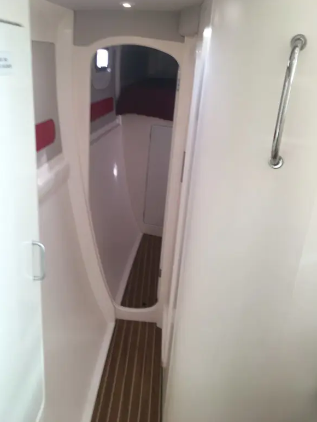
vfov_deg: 59.9
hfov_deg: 46.8
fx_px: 366
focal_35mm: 30
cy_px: 206
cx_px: 154
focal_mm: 4.15
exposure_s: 1/60
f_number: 2.2
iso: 32
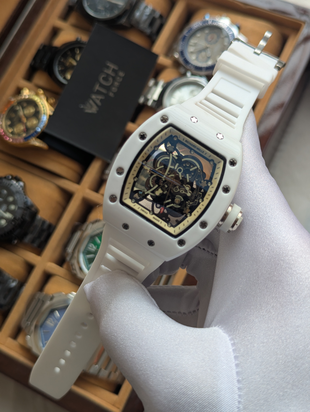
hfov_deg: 30.3
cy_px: 206
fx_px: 572
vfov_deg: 39.6
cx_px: 155
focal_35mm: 48
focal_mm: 6.81
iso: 44
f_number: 1.85
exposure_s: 1/388
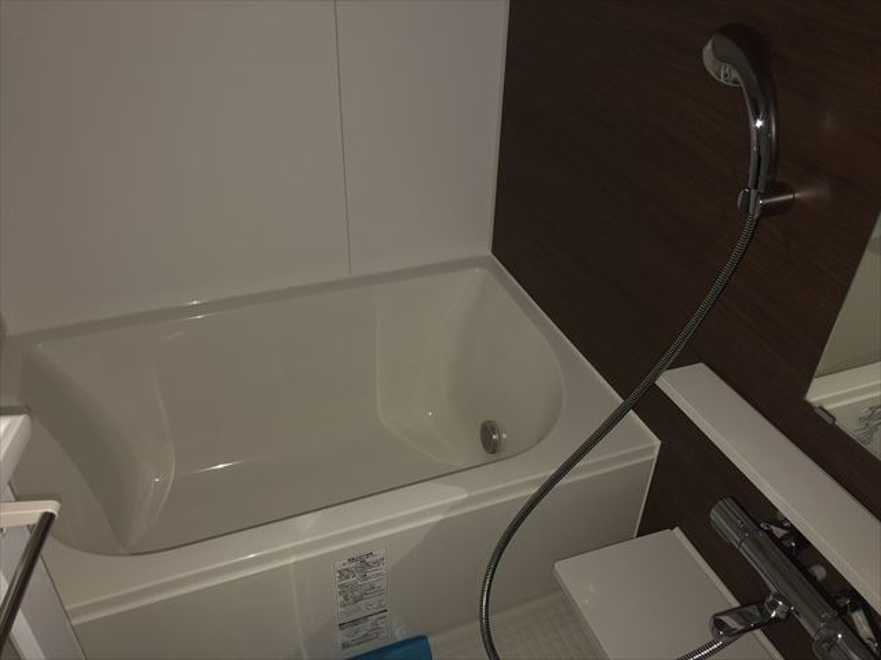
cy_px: 330
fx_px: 713
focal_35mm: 28
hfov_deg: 63.4
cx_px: 440
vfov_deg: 49.7
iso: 40
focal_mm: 3.99
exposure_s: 1/13
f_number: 1.8
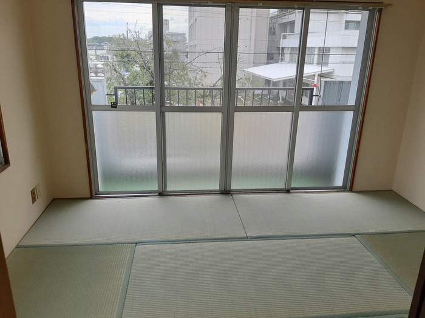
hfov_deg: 67.3
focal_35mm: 26
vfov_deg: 53.1
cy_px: 159
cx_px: 212
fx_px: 319
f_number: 1.7
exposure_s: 1/297
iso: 40
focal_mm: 3.93
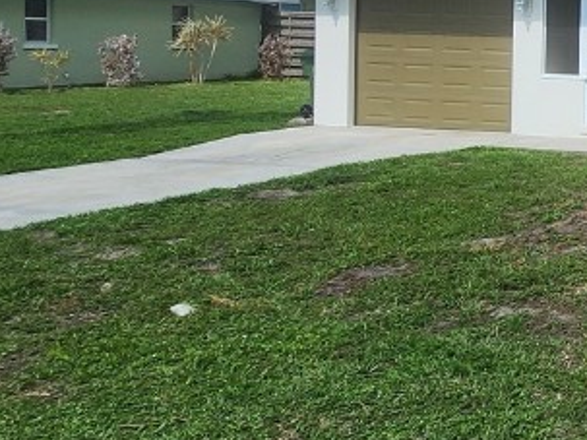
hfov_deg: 27.8
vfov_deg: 31.8
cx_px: 893
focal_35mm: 44
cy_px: 74
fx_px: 746
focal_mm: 2.2
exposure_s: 1/2210
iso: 50
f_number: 2.2
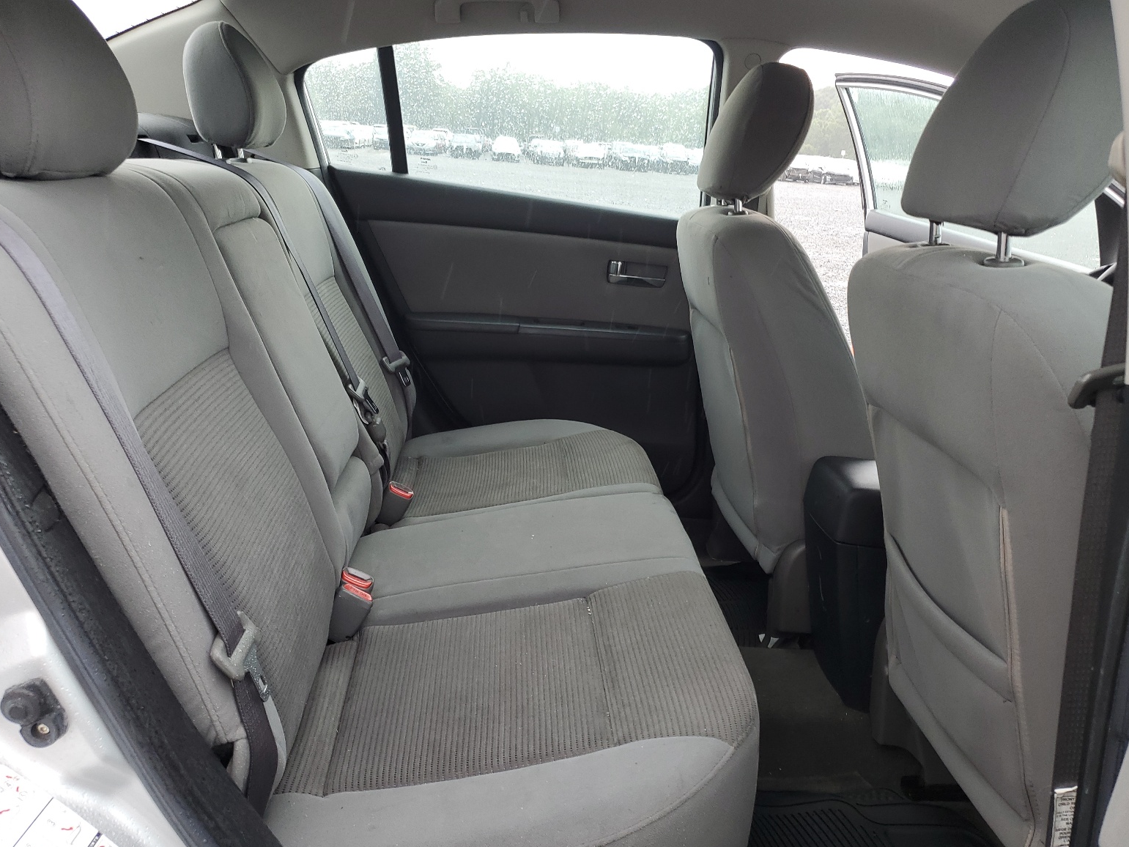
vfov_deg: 51.3
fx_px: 881
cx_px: 563
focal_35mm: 27
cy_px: 439
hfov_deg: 65.3
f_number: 1.5
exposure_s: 1/120
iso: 54
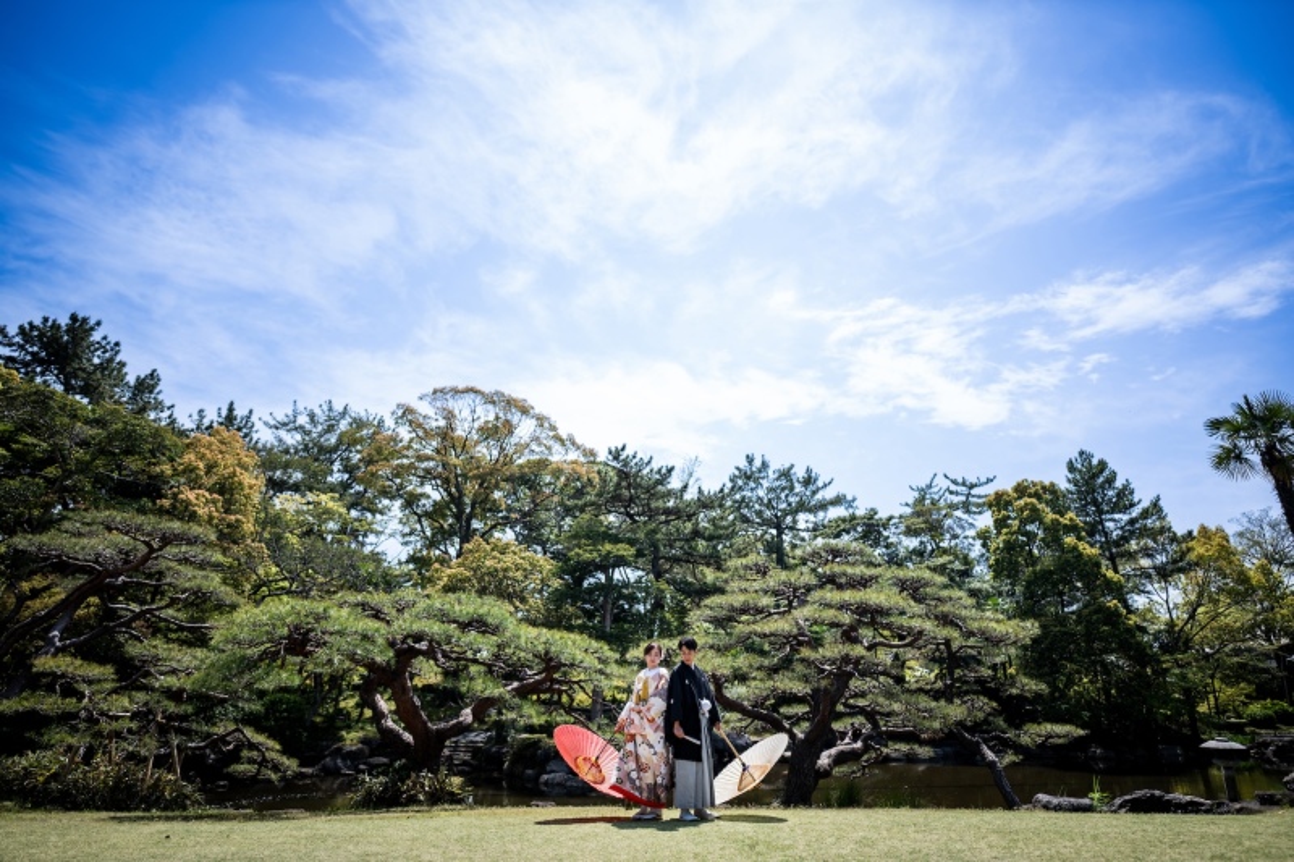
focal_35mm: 20
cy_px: 431
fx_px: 719
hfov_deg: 84.0
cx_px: 647
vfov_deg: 61.9
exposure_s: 1/3200
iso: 100
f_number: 1.8
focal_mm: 20
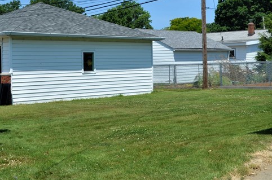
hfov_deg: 32.7
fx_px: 460
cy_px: 47
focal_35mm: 61
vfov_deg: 22.0
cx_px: 180
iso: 100
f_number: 9
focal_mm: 18
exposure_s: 1/320
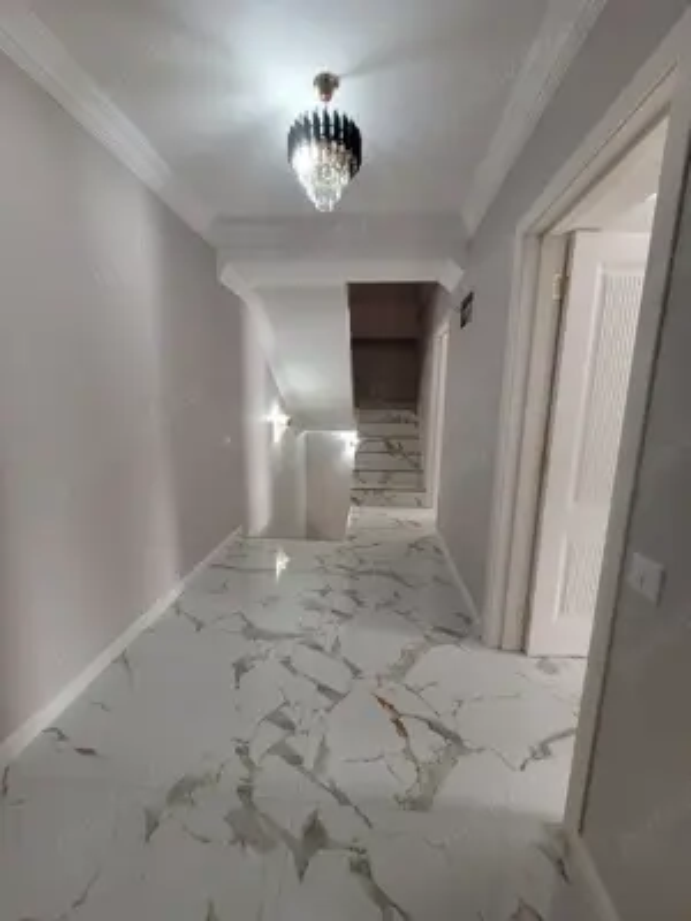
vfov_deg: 106.2
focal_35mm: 13
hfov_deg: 89.9
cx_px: 346
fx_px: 346
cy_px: 460
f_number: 2.2
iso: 320
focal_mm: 1.74
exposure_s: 1/50
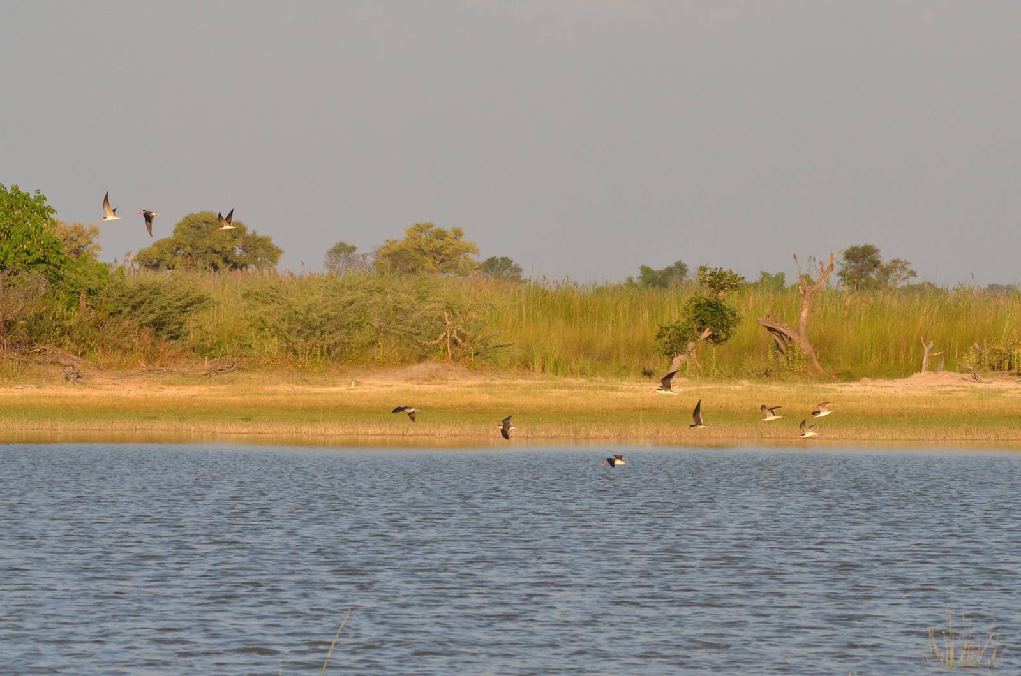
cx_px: 510
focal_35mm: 225
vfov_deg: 6.1
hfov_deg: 9.2
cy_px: 338
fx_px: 6369
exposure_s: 1/2000
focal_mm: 150
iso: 2500
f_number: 11
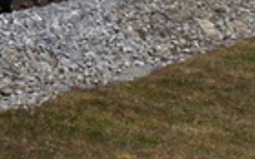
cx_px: -9
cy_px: -306
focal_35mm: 334
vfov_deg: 3.8
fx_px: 2317
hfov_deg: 6.3
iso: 160
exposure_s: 1/500
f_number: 9
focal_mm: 20
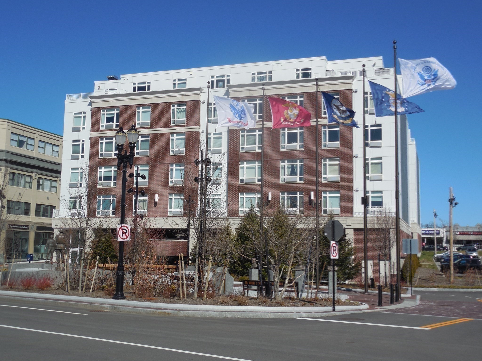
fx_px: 543
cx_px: 241
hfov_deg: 47.9
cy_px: 180
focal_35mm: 39
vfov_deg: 36.8
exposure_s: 1/500
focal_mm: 7
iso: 125
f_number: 7.6
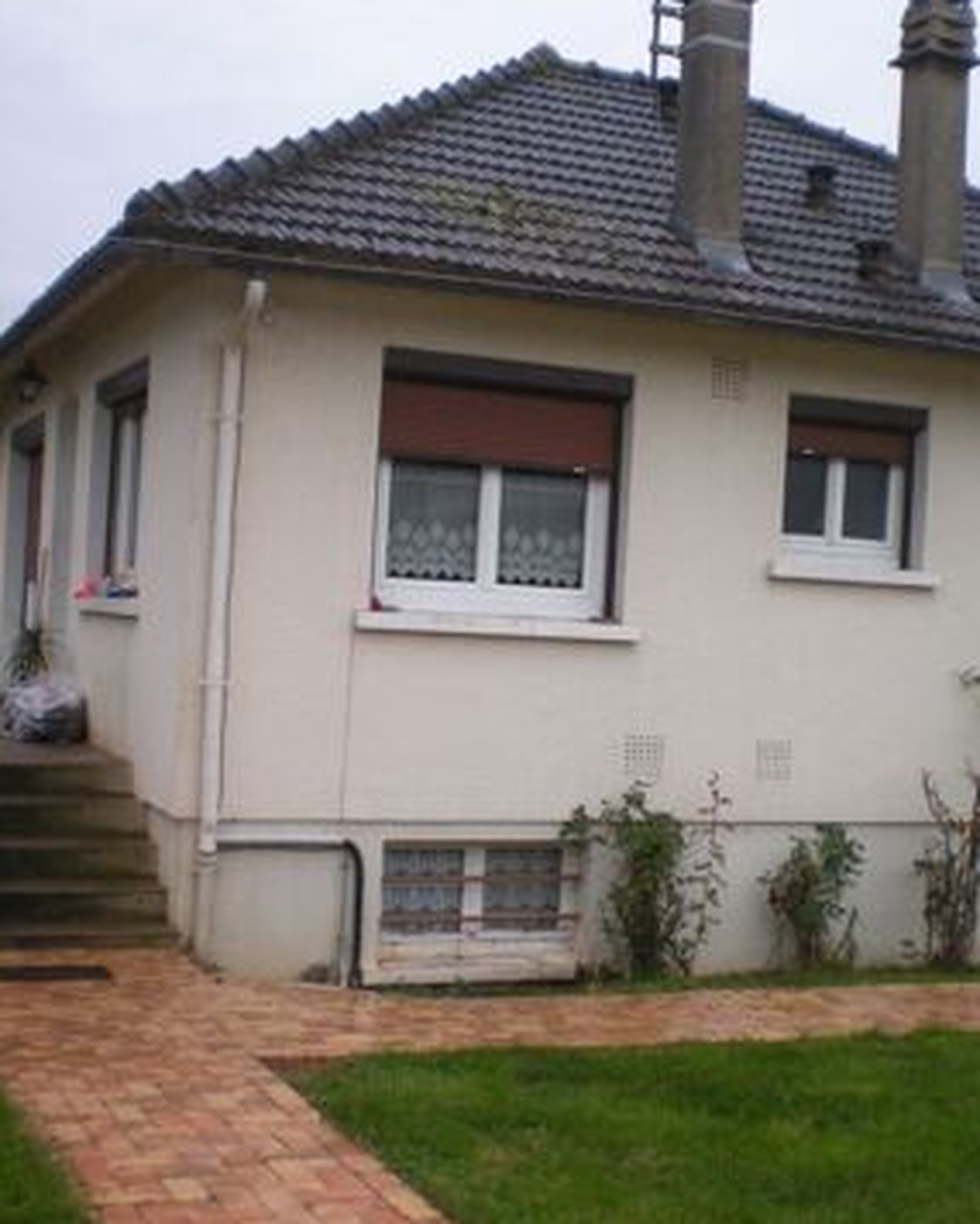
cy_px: 615
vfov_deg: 37.3
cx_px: 602
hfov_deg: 30.2
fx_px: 1812
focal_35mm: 50
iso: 111
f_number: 3.1
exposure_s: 1/61.5
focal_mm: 6.3
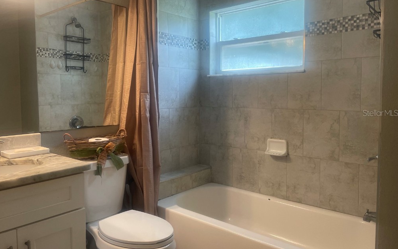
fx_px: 304
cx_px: 198
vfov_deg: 44.5
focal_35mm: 28
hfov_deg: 66.5
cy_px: 113
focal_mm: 4.2
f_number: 1.6
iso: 64
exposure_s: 1/60
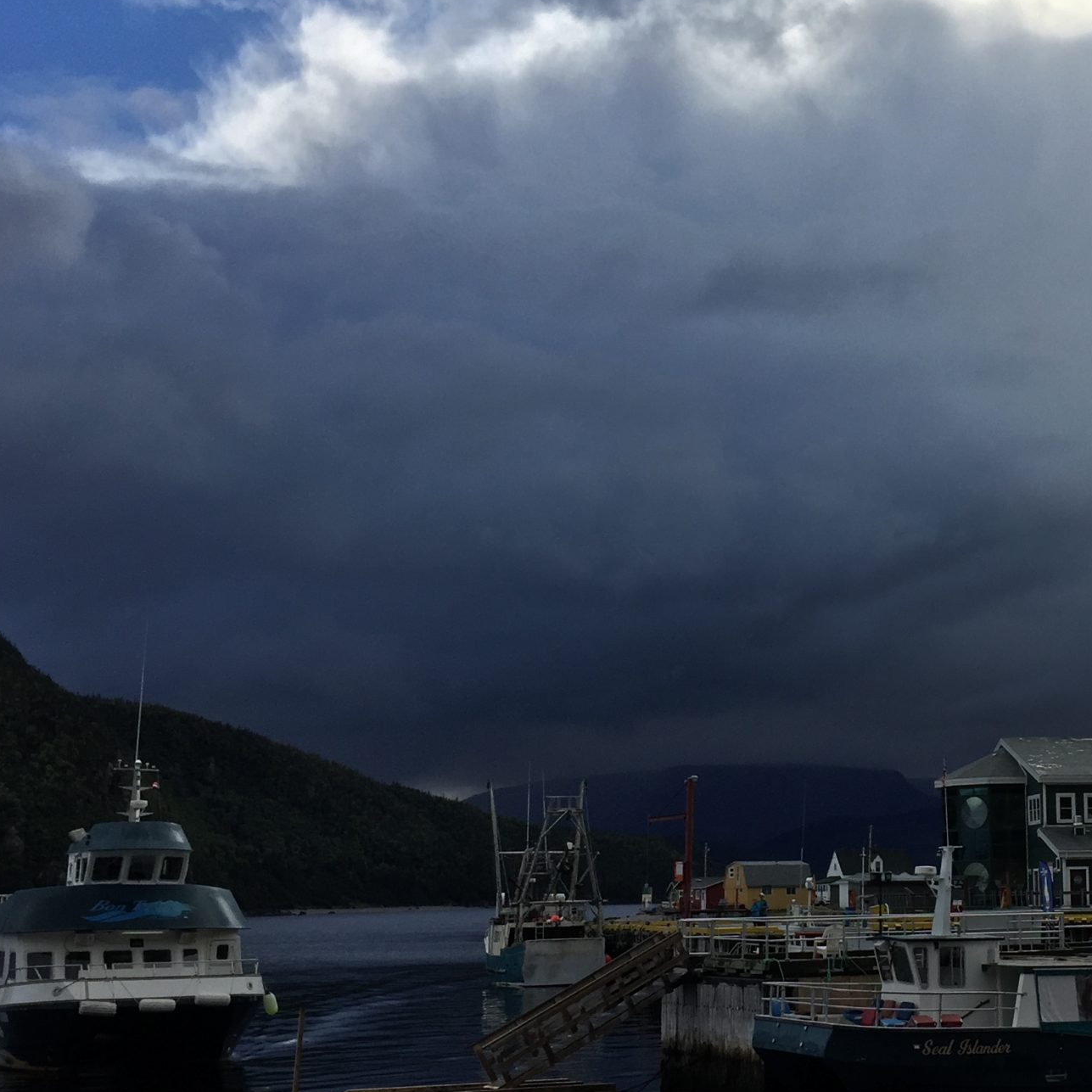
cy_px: 545
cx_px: 969
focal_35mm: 51
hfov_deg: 31.9
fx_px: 1820
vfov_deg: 33.4
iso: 32
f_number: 2.2
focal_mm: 4.15
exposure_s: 1/4405
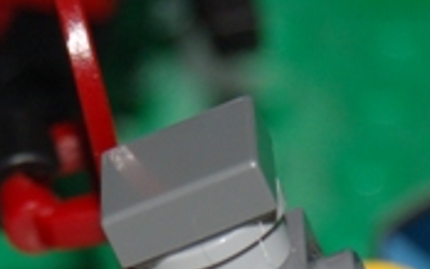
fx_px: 4519
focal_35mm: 385
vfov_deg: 3.4
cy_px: 415
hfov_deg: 5.4
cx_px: 171
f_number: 5.6
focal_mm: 55
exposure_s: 1/60
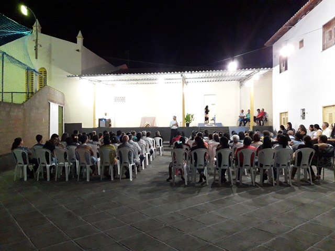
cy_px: 126
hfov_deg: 63.4
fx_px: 271
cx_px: 168
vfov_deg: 49.7
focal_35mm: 28
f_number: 1.9
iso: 640
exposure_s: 1/20
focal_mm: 3.7
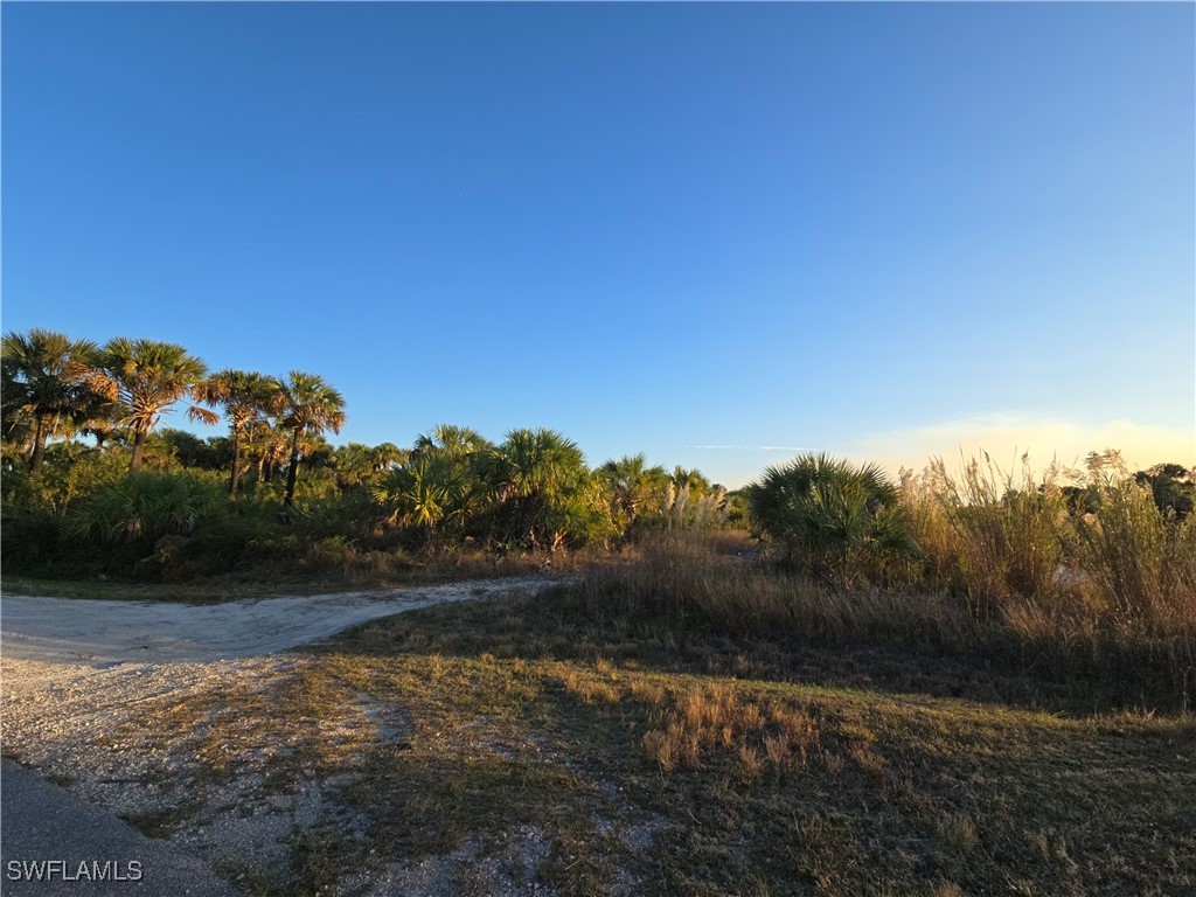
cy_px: 448
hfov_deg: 106.2
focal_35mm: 13
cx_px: 598
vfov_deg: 89.9
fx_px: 449
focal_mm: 2.2
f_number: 2.2
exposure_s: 1/794
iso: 50
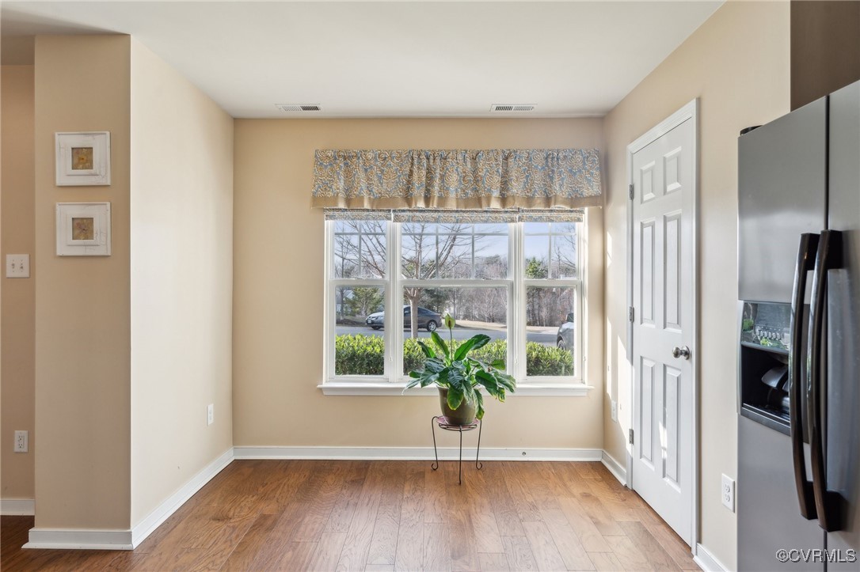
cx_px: 430
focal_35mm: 20
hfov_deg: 84.0
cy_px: 286
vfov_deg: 61.9
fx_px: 478
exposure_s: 1/25
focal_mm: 20
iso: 250
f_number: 7.1
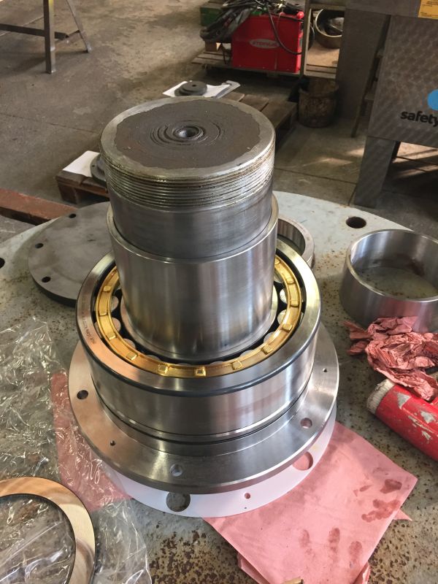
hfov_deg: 48.2
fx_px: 489
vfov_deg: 61.7
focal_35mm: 29
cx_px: 219
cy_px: 292
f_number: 2.2
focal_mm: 4.15
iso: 80
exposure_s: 1/33
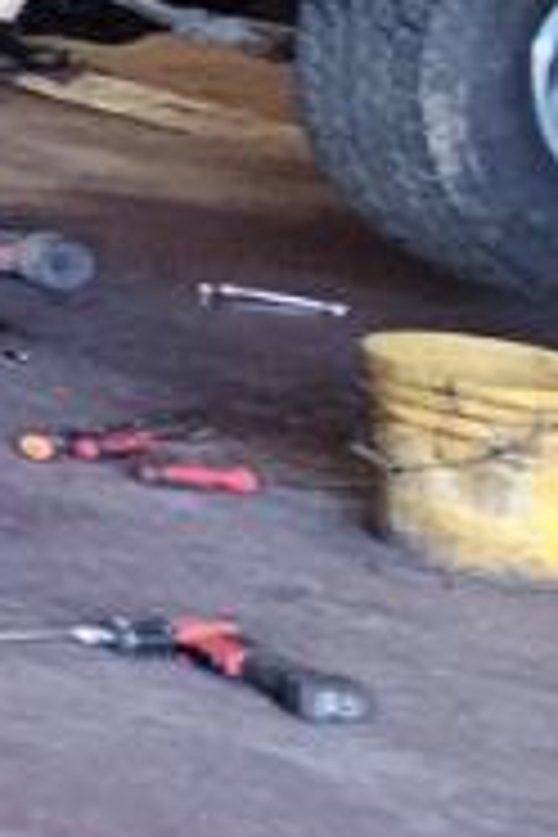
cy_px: -466
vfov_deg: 16.8
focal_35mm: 109
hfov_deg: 5.3
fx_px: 2534
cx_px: -2718
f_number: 2.2
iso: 160
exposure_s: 1/60
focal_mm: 2.2
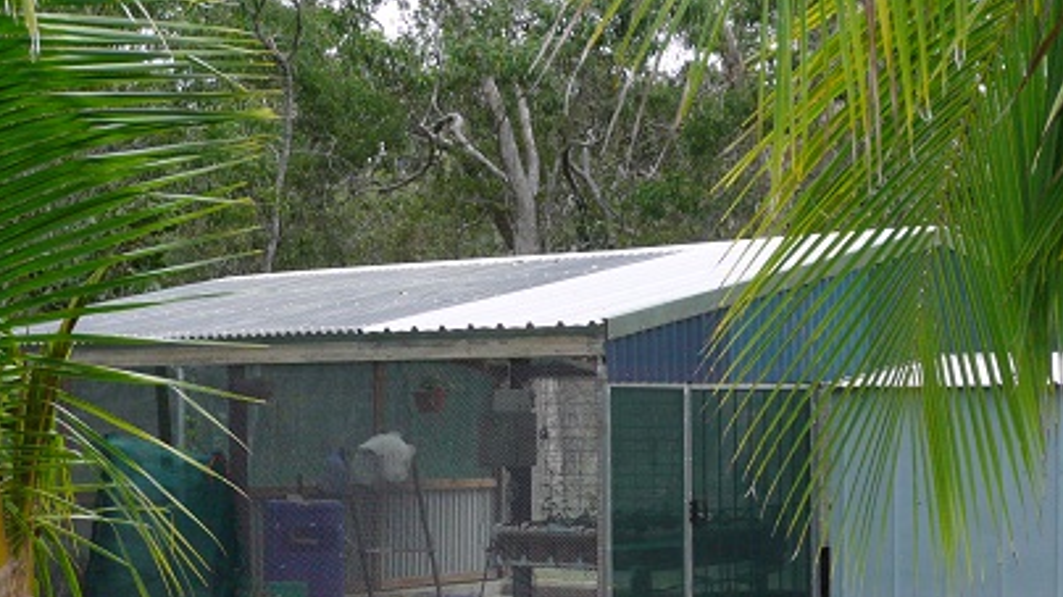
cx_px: 603
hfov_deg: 27.8
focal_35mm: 76
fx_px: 2142
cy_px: 480
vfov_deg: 15.8
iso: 100
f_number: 4.2
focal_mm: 8.2
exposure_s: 1/160
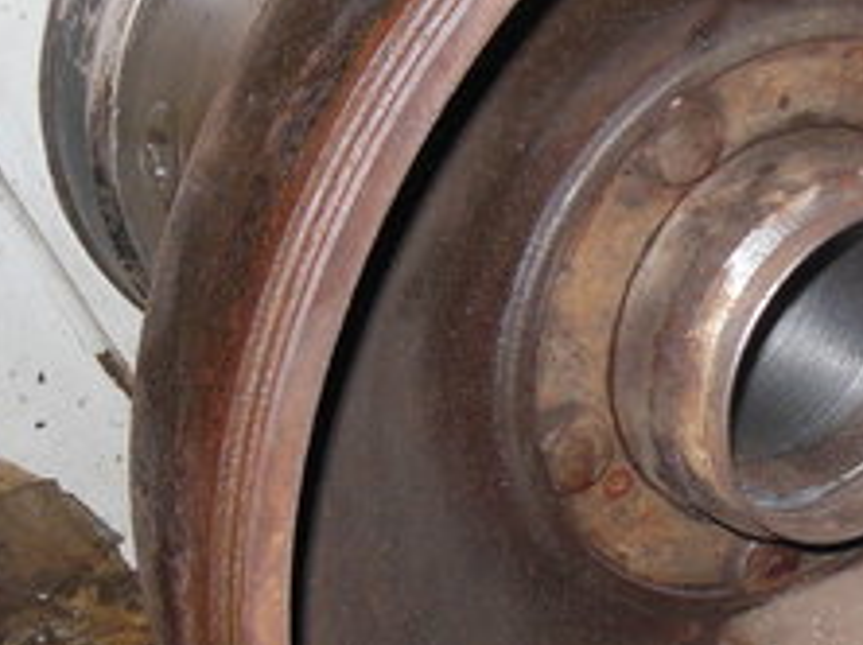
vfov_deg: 18.6
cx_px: 708
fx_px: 1967
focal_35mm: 79
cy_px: 387
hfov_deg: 24.3
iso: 200
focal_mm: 4.5
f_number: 3.2
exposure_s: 1/25
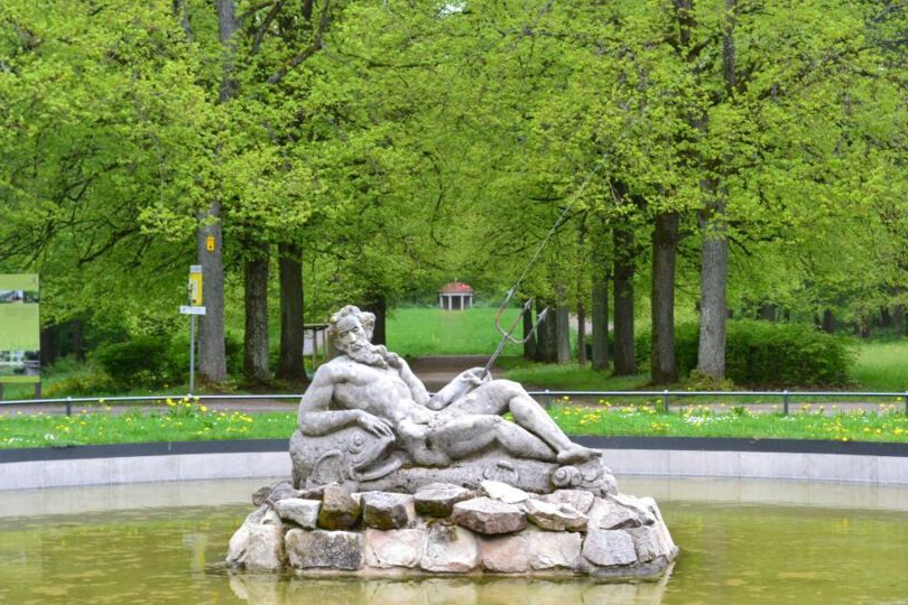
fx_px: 2018
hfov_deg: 25.4
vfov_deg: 17.1
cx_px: 457
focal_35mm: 80
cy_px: 329
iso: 400
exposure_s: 1/125
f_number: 9
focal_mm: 48
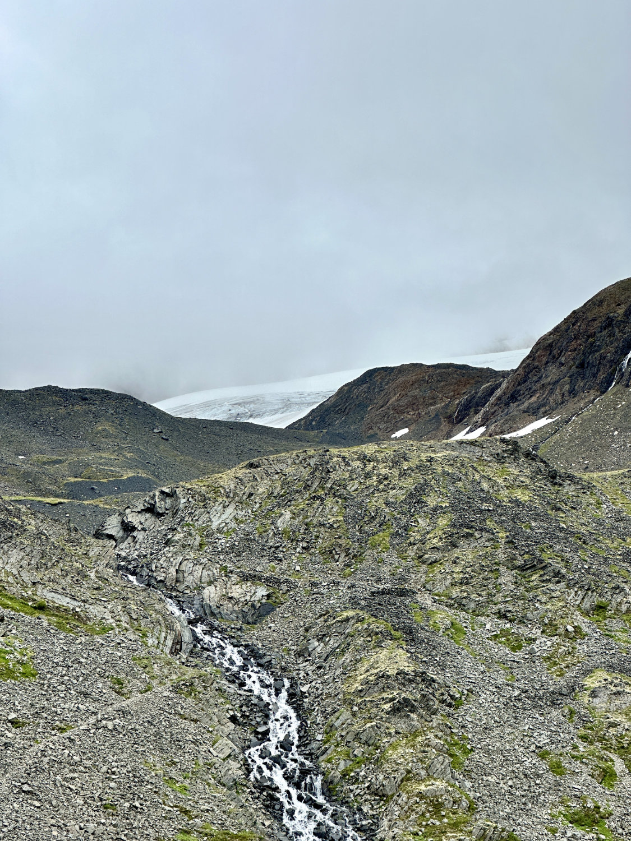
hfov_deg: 19.1
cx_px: 316
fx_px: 1871
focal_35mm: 77
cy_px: 420
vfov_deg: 25.3
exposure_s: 1/558
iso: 32
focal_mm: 9
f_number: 2.8
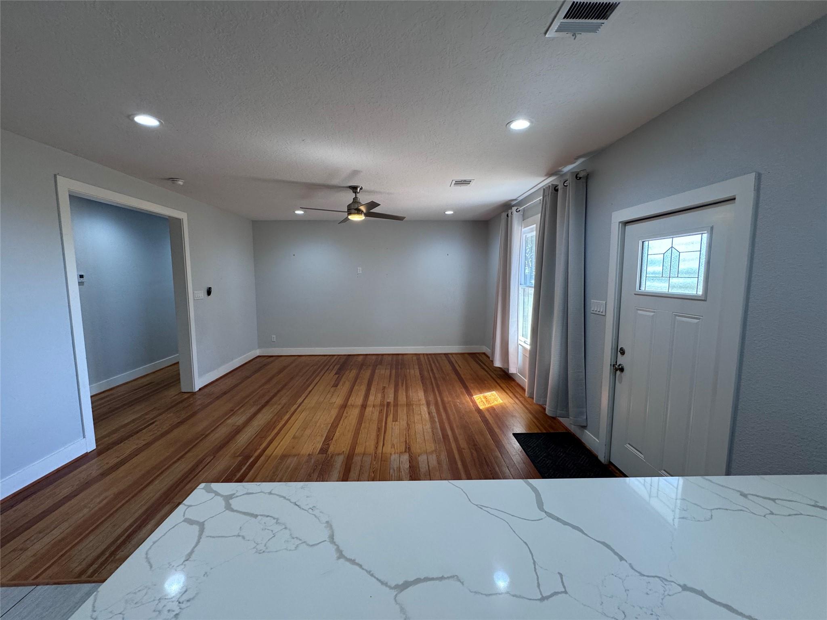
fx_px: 334
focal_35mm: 14
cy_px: 310
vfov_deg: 85.7
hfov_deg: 102.1
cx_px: 414
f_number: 2.2
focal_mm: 2.22
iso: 160
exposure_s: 1/120
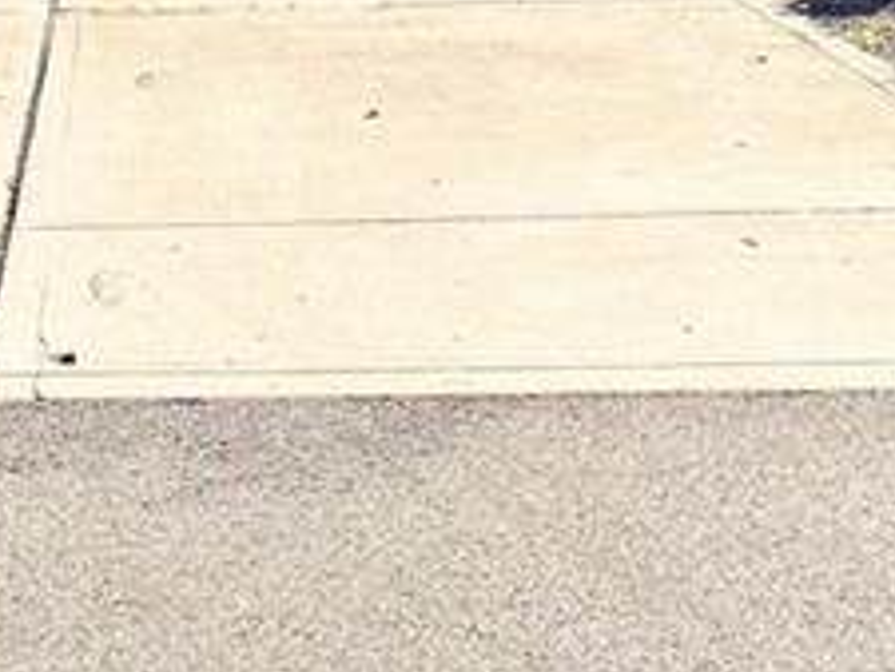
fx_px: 2302
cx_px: 199
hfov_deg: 21.8
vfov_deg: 14.8
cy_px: -473
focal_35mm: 89
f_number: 1.6
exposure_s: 1/3788
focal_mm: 5.1
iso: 32
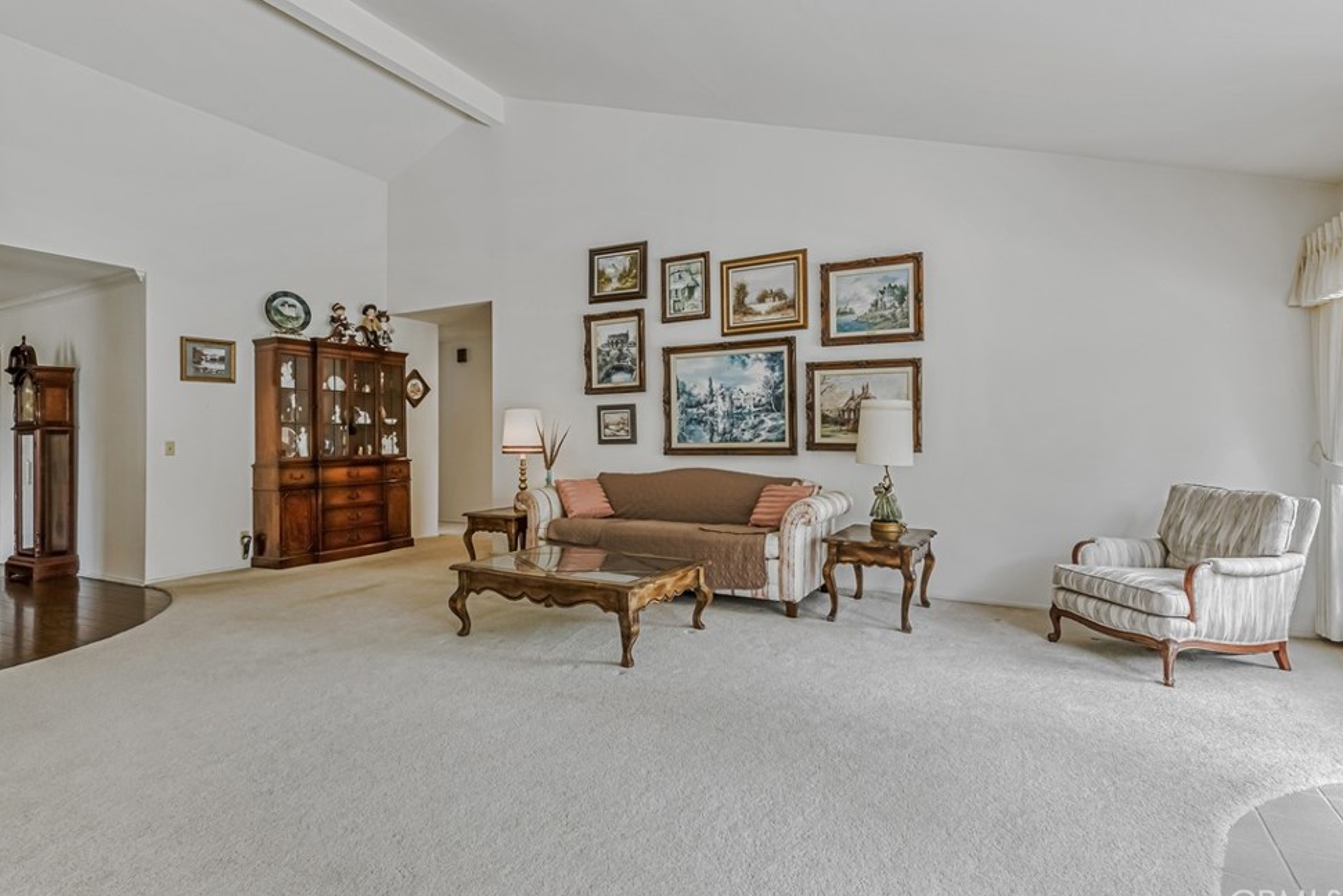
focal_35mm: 19
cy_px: 449
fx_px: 709
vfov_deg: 64.6
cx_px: 656
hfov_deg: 86.9
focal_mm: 12
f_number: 8
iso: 100
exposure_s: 1/13
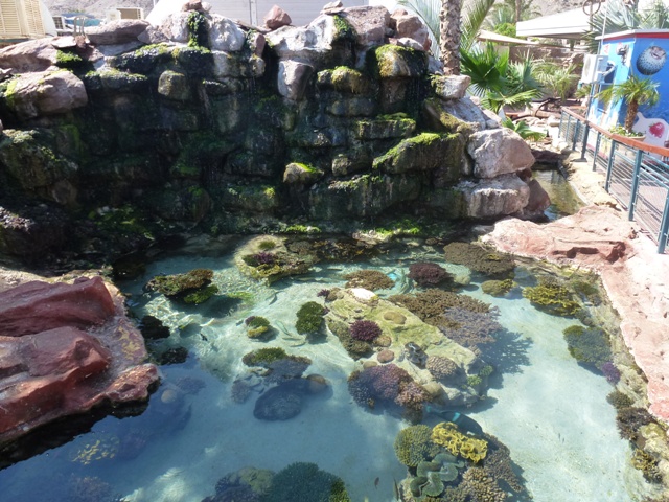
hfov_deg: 71.6
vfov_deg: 56.8
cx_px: 334
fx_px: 464
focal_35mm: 24
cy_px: 251
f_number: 4
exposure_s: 1/320
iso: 160
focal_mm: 4.3
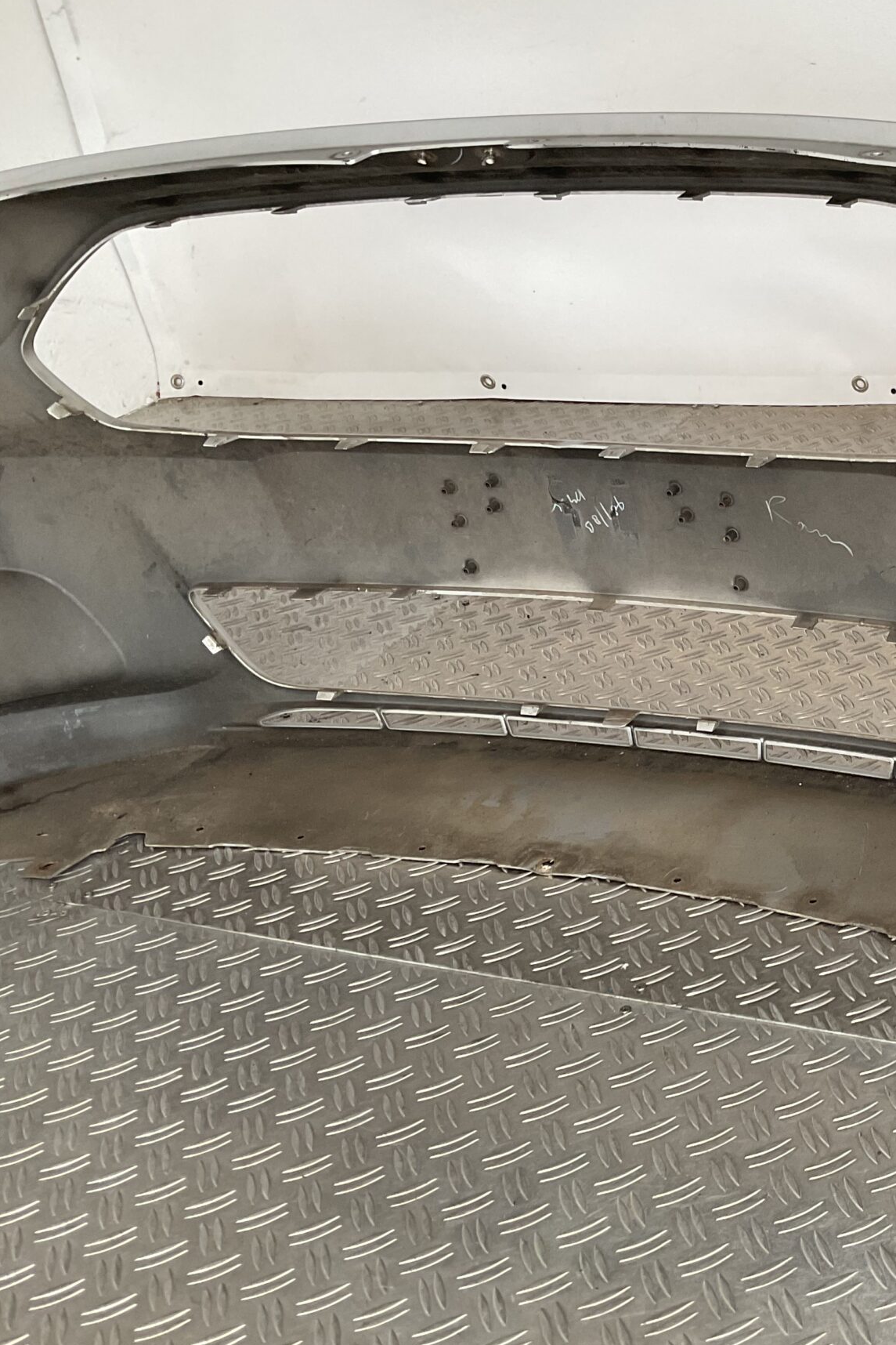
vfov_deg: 43.6
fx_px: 1680
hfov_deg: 27.6
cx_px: 951
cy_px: 696
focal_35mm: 45
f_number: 1.8
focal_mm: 3
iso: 50
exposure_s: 1/100
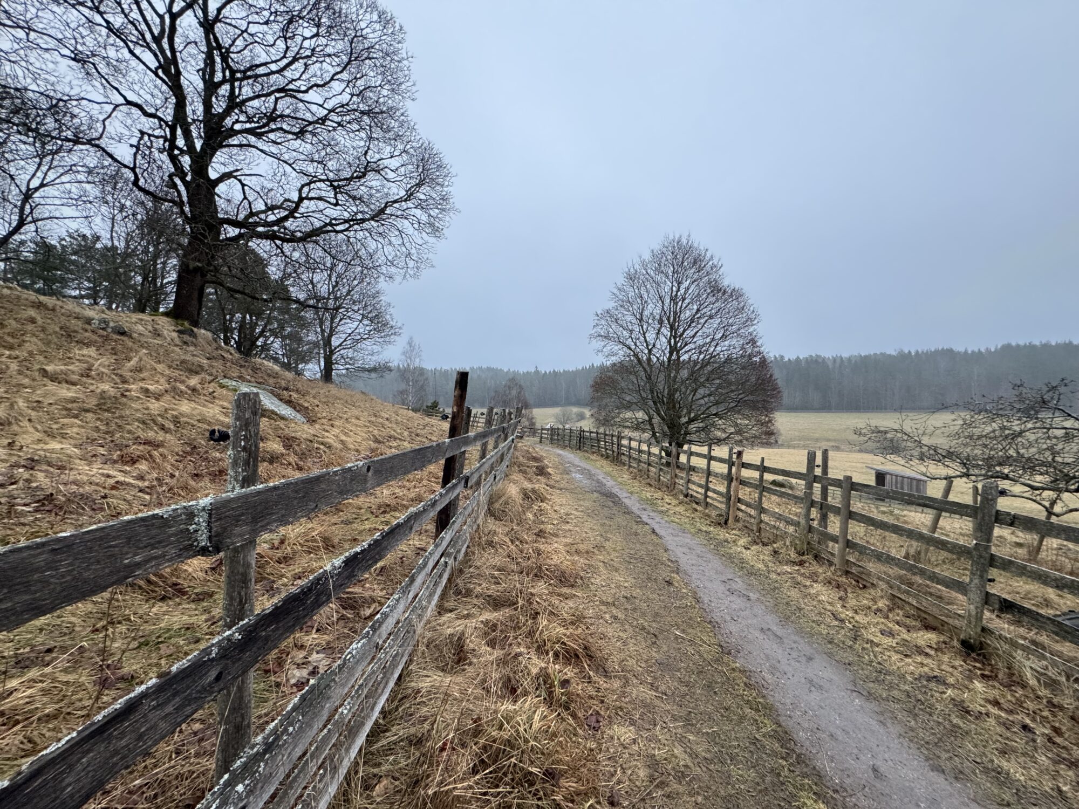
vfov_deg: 85.7
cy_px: 404
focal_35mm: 14
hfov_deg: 102.1
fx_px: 436
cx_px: 540
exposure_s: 1/91
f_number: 2.2
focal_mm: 2.22
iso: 320
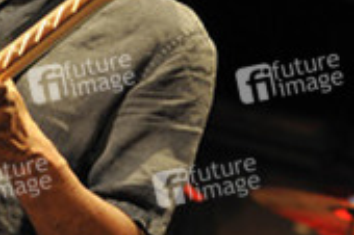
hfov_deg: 9.1
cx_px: 26
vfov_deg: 6.1
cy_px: 27
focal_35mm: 226
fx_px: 2220
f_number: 3.2
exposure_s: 1/200
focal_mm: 85
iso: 1600
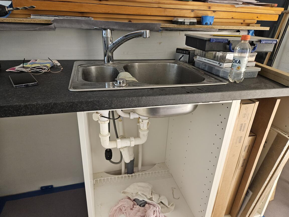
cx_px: 144
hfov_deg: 73.9
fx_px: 192
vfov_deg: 58.9
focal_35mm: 23
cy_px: 108
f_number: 1.8
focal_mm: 5.4
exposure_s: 1/100
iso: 640
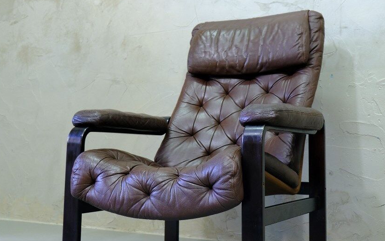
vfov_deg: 25.8
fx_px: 525
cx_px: 190
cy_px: 90
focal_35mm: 50
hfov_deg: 40.3
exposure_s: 1/30
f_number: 3.2
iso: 800
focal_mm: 21.4
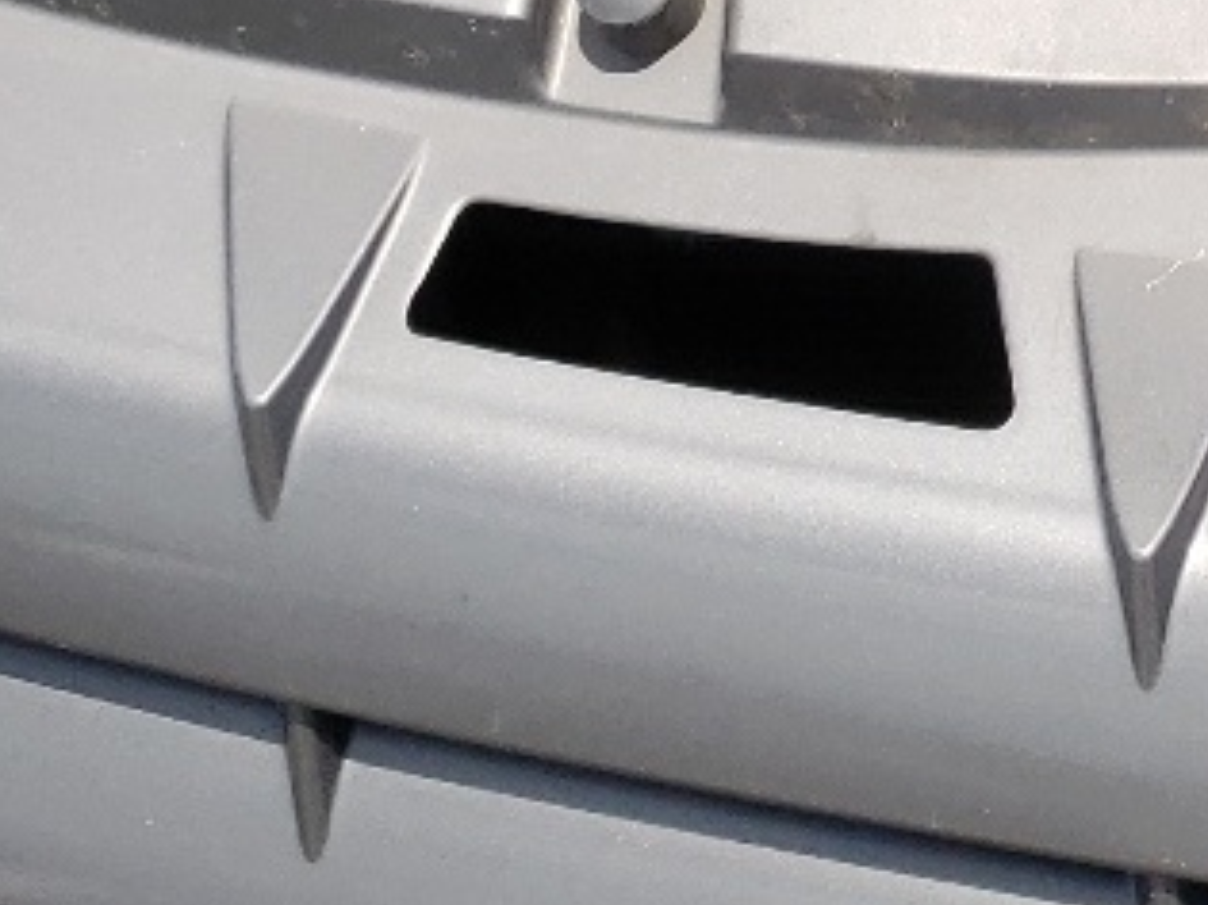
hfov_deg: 13.7
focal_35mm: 132
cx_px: 2017
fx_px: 4605
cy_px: -1028
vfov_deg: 10.2
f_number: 1.5
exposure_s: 1/2000
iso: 50
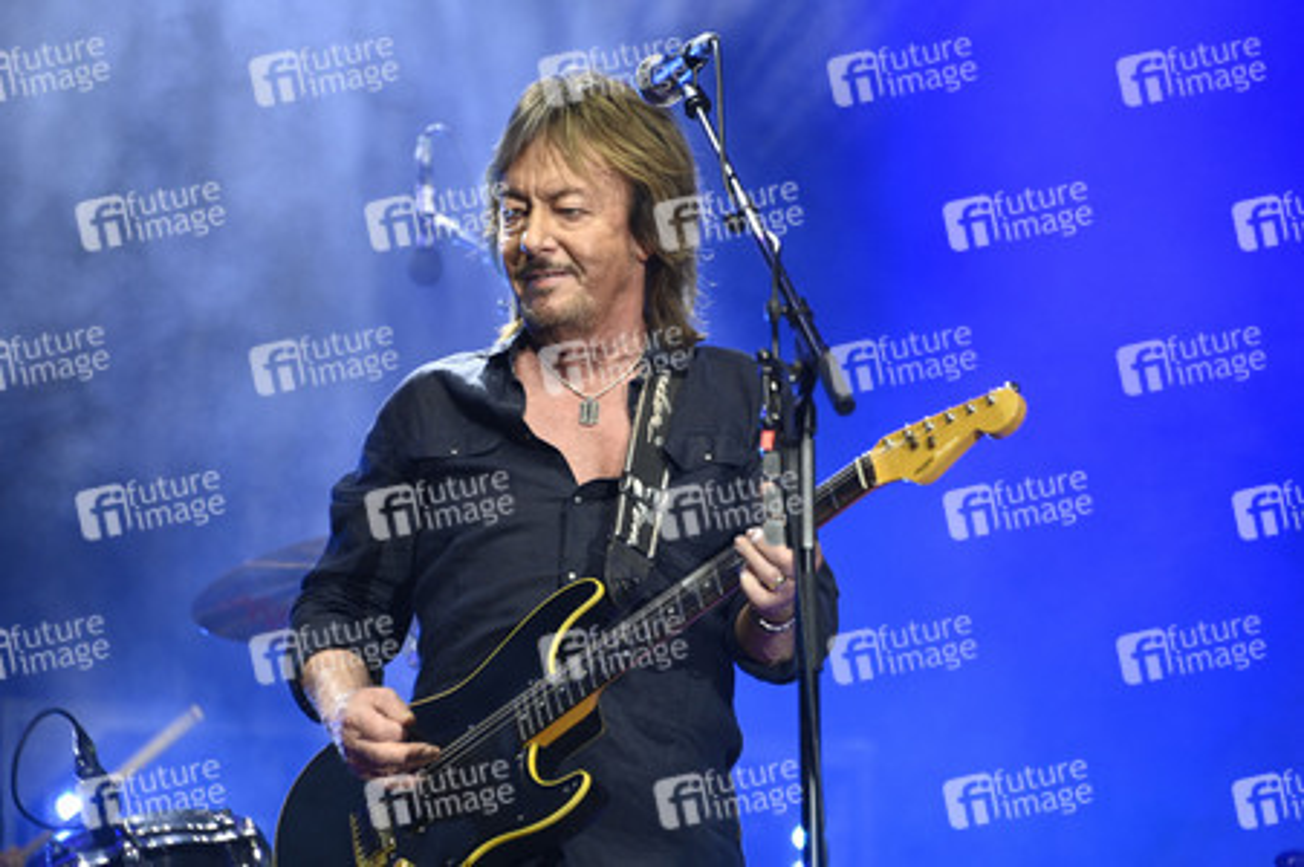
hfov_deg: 8.2
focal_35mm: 250
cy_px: 434
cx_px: 652
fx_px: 9049
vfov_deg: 5.5
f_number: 5.6
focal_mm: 250
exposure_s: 1/200
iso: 2000
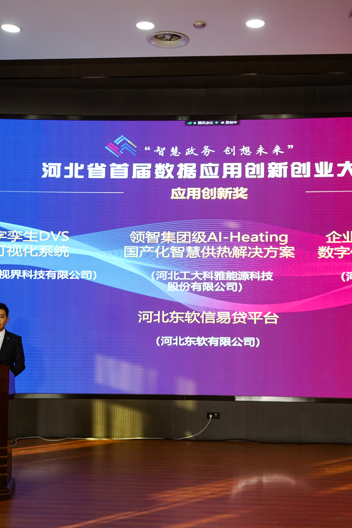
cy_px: 266
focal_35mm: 46
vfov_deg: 42.7
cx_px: 214
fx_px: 675
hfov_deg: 29.2
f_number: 4
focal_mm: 30
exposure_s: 1/160
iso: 400
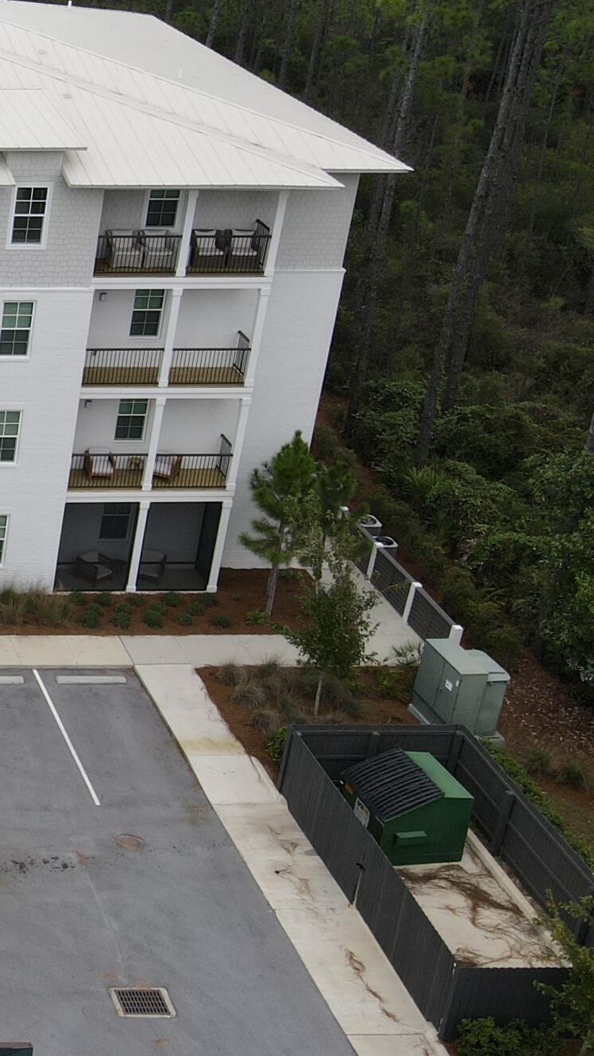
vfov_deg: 35.4
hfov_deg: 17.1
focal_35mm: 59
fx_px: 1652
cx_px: -447
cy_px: 446
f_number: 2.8
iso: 100
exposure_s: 1/350
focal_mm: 4.5
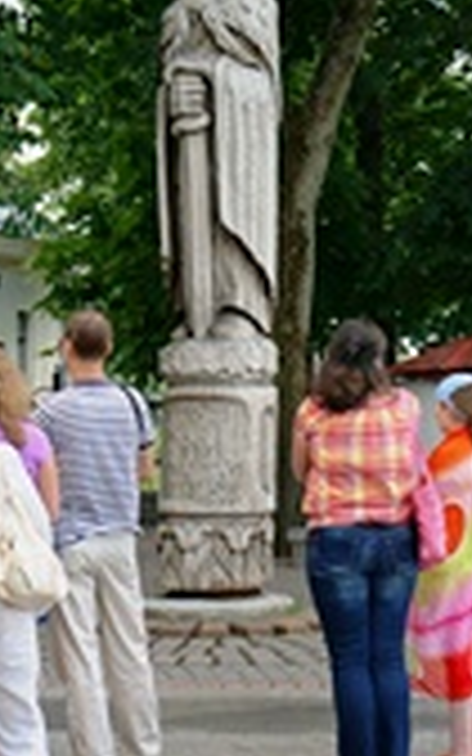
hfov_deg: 13.9
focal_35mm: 93
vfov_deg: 22.2
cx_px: 38
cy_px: 295
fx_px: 1919
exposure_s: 1/160
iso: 100
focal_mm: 25
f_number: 4.5
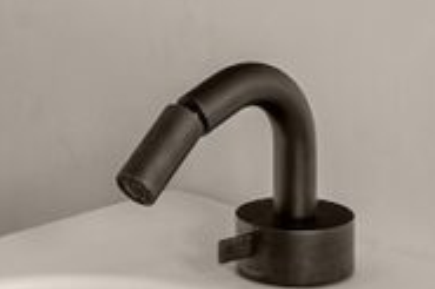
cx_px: -61
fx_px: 3261
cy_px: -974
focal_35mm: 270
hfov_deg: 7.6
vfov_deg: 4.5
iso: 200
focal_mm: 32.5
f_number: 13
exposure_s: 1/4
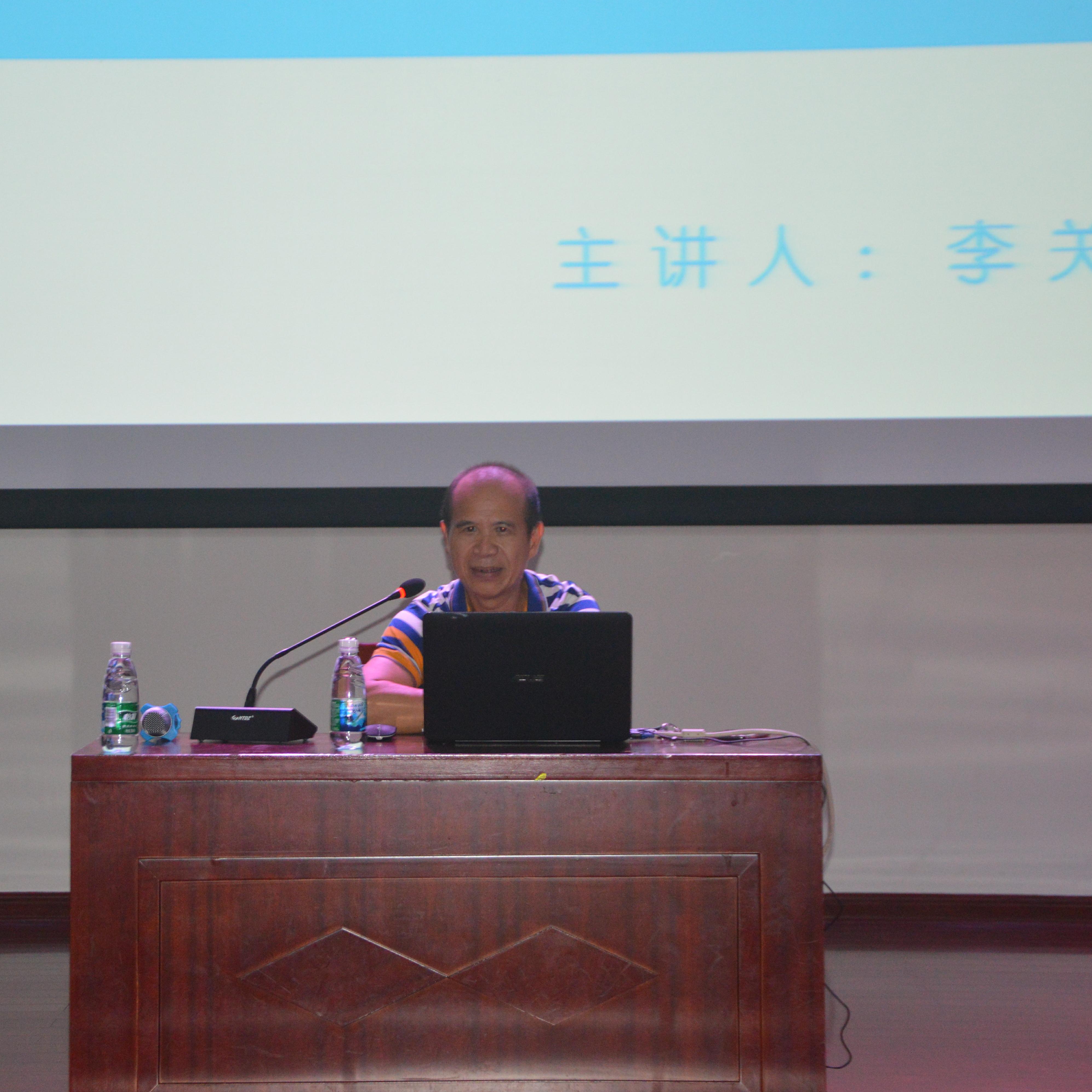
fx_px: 3569
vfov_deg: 17.4
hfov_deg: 17.4
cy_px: 546
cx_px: 412
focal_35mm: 100
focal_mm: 52
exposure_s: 1/60
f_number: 5
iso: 1250
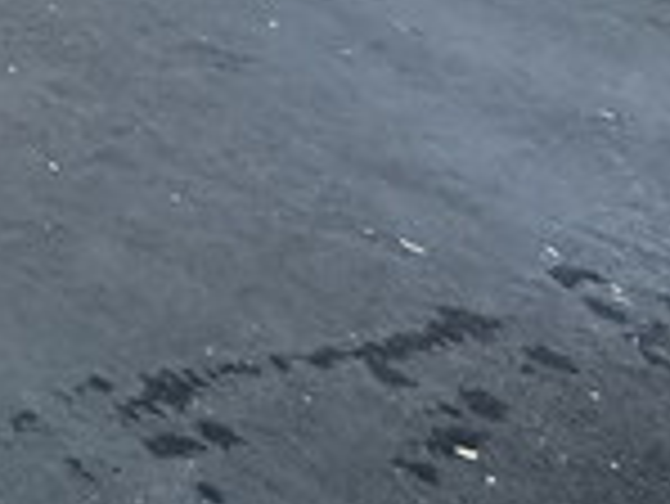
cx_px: -836
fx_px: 1453
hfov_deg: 16.1
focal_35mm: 75
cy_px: -810
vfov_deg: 13.0
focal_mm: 2.22
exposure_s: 1/99
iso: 125
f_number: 2.2
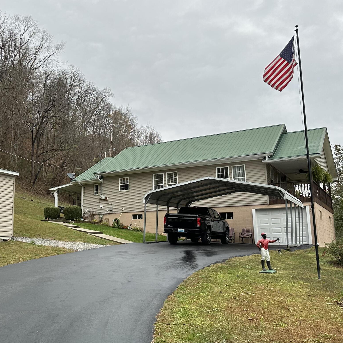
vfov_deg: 40.9
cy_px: 167
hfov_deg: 40.1
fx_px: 460
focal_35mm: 41
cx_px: 97
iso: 80
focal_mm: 6.86
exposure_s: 1/615
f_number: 1.78
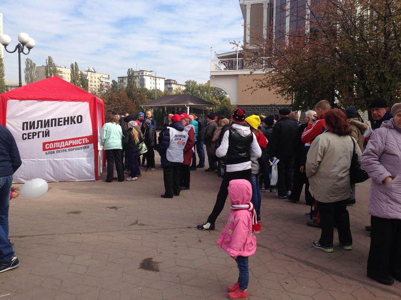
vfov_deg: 42.9
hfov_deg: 55.4
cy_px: 150
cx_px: 200
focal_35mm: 33
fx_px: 382
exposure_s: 1/1153
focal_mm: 4.12
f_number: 2.4
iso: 50
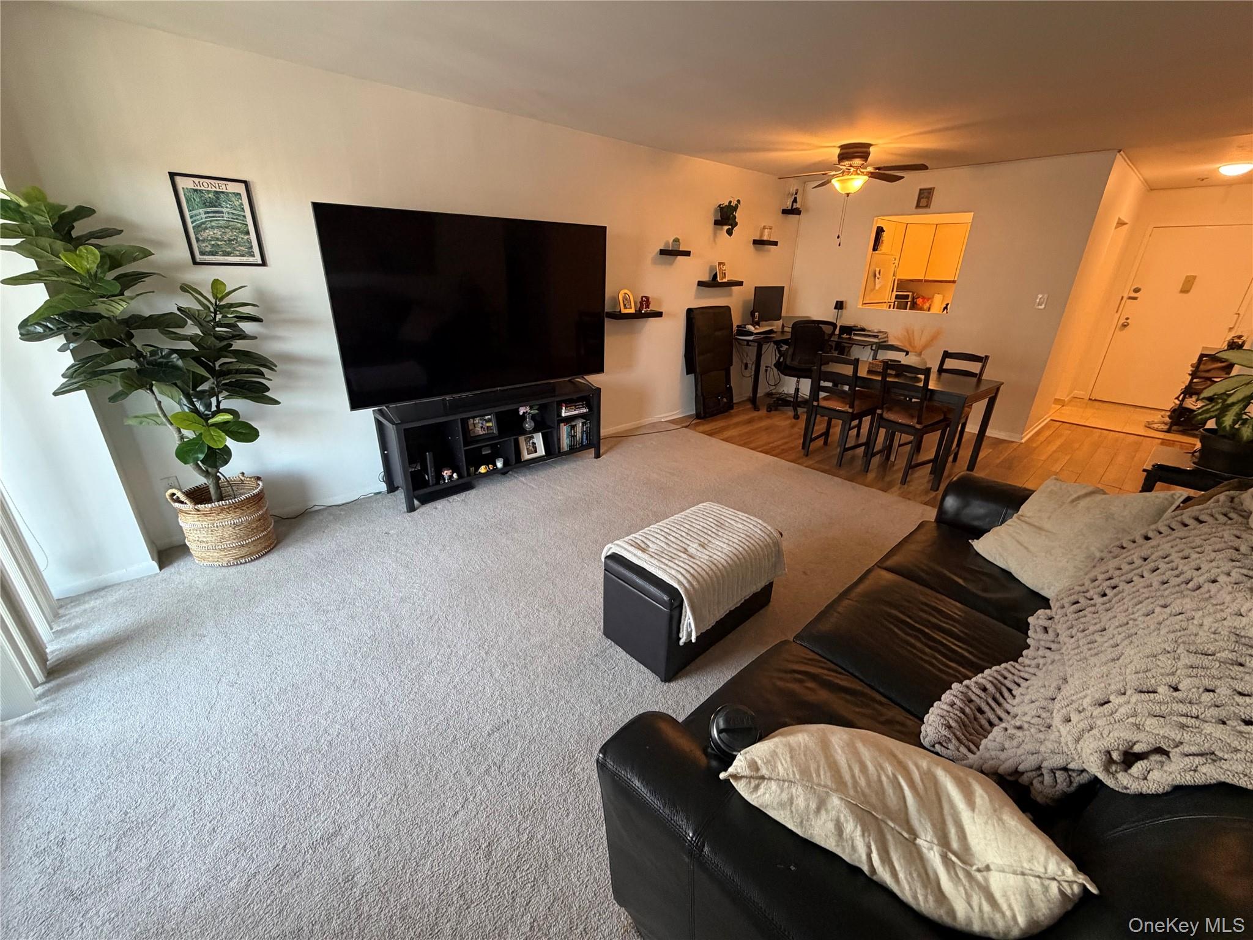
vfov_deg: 85.7
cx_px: 626
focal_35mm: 14
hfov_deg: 102.1
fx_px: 507
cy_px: 470
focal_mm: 2.22
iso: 400
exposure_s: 1/60
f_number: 2.2
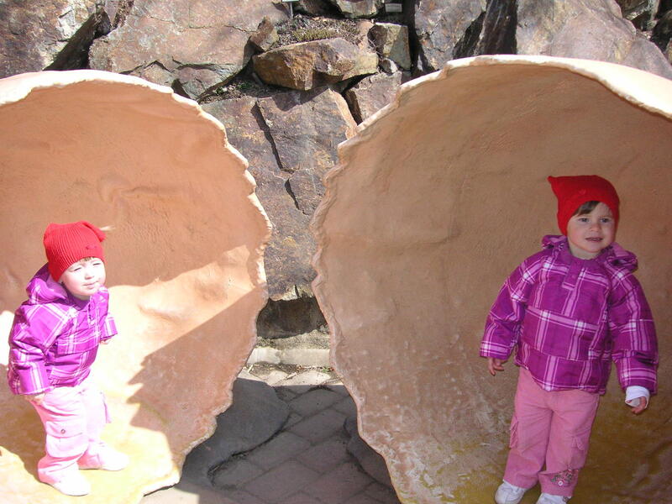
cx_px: 336
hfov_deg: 50.1
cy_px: 252
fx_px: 718
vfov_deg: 38.7
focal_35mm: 37
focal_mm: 6.1
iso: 80
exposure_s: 1/1000
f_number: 2.8
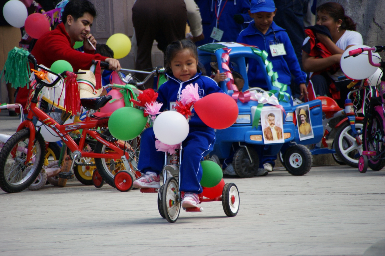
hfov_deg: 5.5
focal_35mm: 375
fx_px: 4007
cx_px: 192
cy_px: 128
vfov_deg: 3.7
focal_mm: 250
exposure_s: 1/400
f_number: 6.3
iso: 250
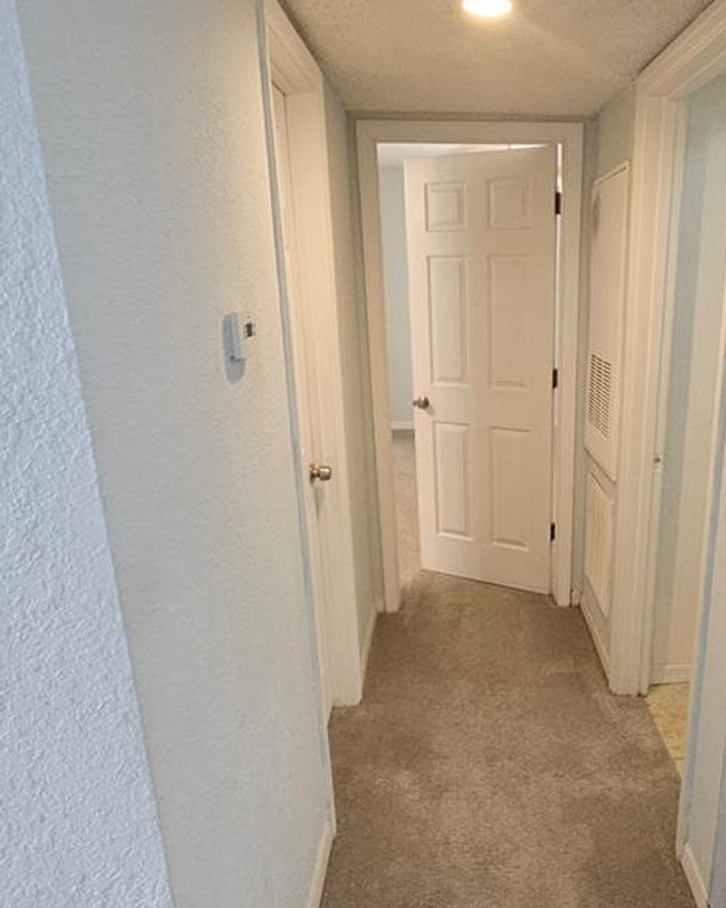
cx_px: 498
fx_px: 698
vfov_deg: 65.9
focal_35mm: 26
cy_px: 494
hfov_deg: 53.6
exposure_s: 1/60
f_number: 2.2
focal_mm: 1.7
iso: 320
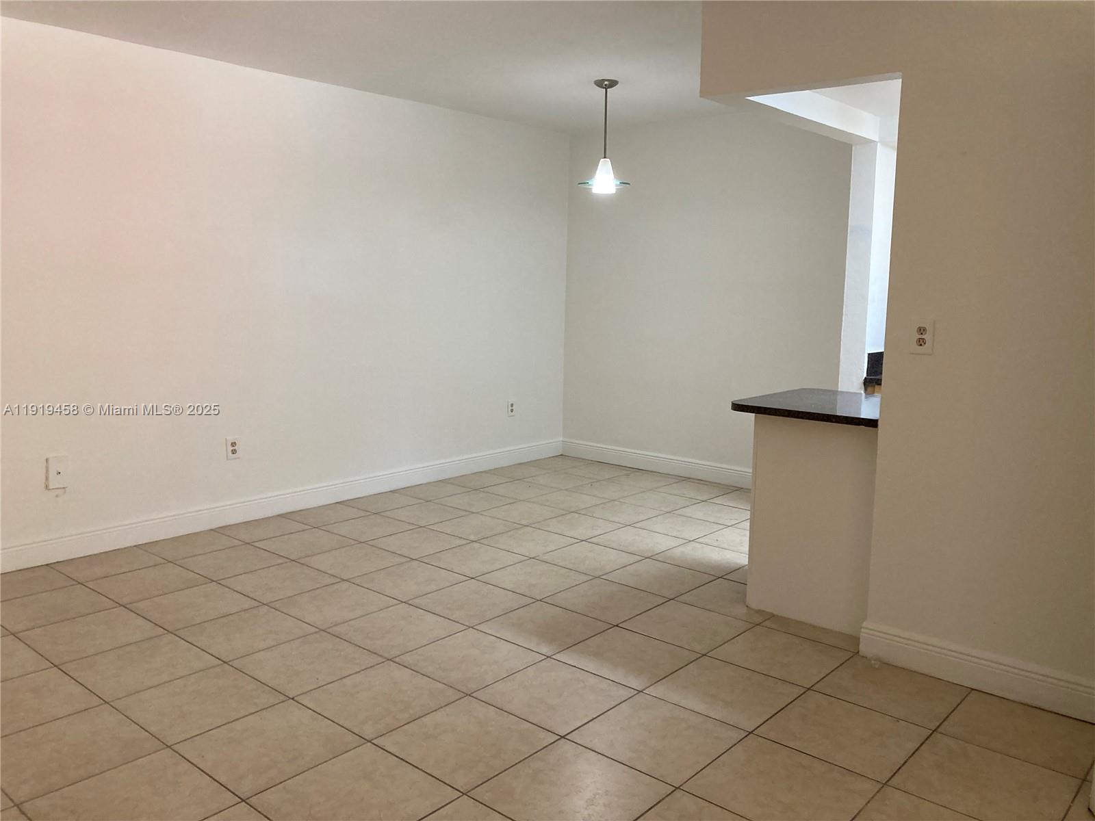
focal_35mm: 28
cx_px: 548
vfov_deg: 49.7
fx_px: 886
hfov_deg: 63.4
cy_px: 410
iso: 160
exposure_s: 1/60
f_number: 1.8
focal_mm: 3.99
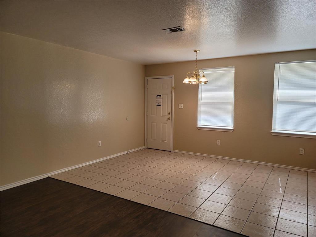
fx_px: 228
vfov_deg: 54.9
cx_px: 158
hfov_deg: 69.4
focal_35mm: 25
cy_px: 118
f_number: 1.8
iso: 50
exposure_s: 1/119
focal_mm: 7
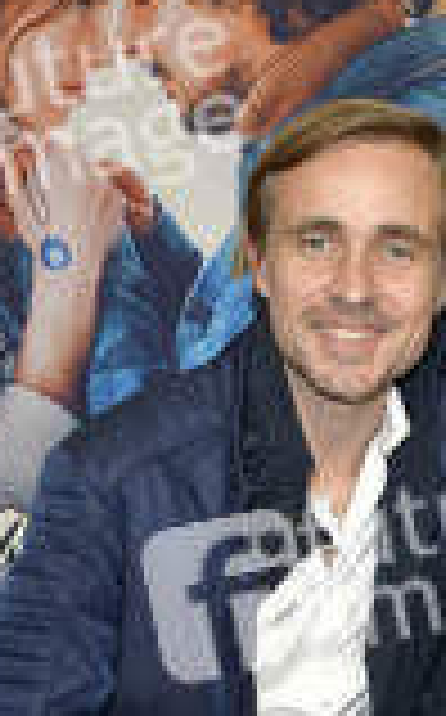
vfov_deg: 23.6
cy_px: 802
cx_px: 505
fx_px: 1599
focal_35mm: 82
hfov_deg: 15.4
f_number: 9
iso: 1600
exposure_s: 1/250
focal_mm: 32
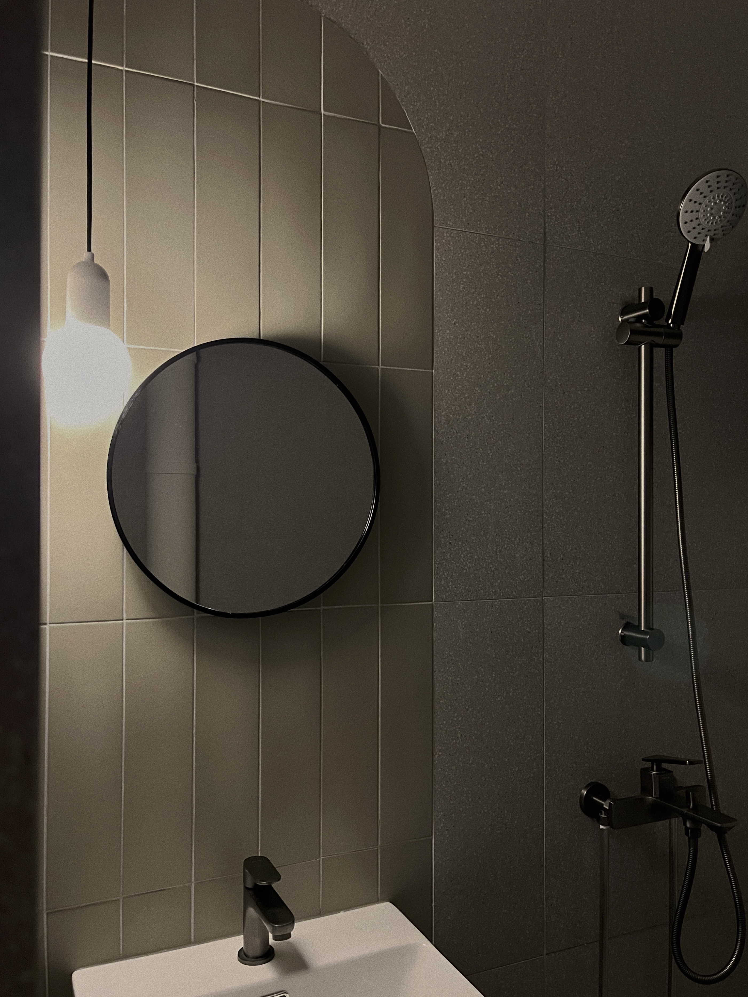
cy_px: 498
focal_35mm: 26
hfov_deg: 53.1
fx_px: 749
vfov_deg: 67.3
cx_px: 374
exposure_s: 1/25
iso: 500
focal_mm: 5.1
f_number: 1.6
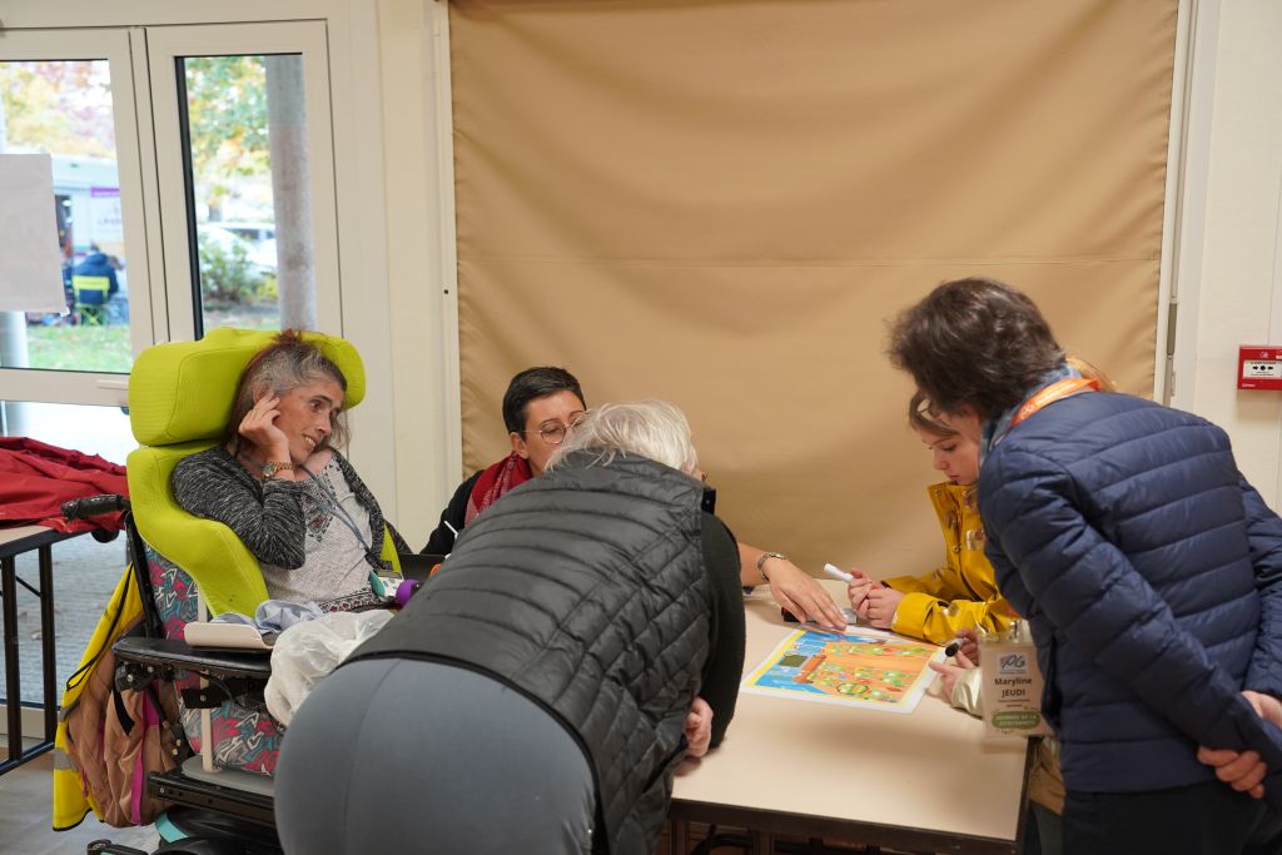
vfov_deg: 32.6
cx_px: 641
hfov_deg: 47.4
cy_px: 428
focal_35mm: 41
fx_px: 1460
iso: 2000
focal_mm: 41
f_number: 4
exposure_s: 1/160
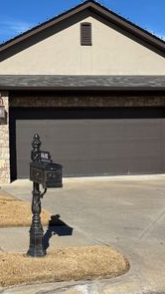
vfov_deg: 42.9
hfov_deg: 22.9
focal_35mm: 48
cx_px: -32
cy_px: 137
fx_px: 373
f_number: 1.6
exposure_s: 1/4630
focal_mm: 5.96
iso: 50
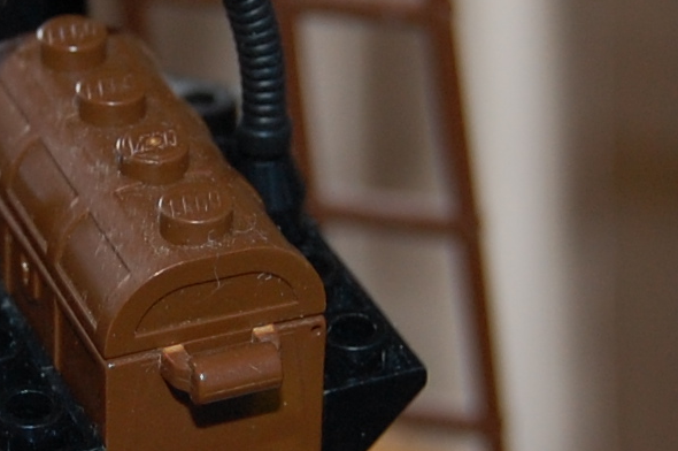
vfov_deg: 6.9
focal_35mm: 199
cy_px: 288
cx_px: 52
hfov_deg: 10.3
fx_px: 3744
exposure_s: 1/60
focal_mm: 26
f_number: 4
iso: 320
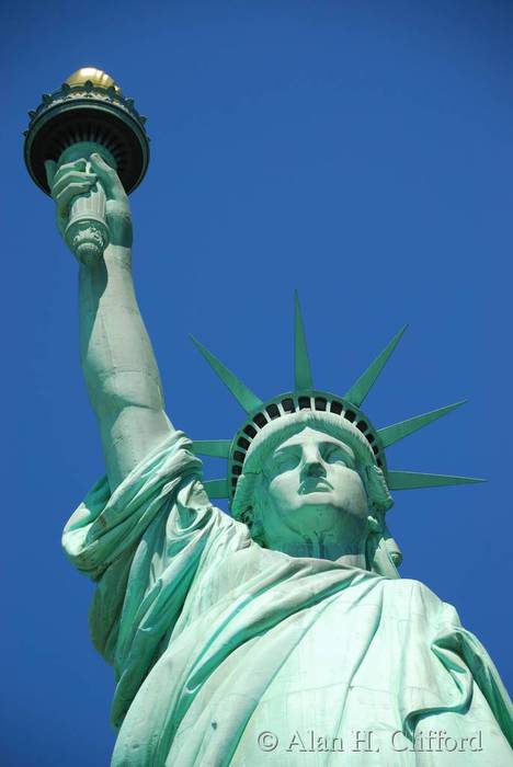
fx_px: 3040
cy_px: 384
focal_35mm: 142
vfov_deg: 14.4
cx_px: 256
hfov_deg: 9.6
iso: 100
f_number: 5.3
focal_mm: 95
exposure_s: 1/500
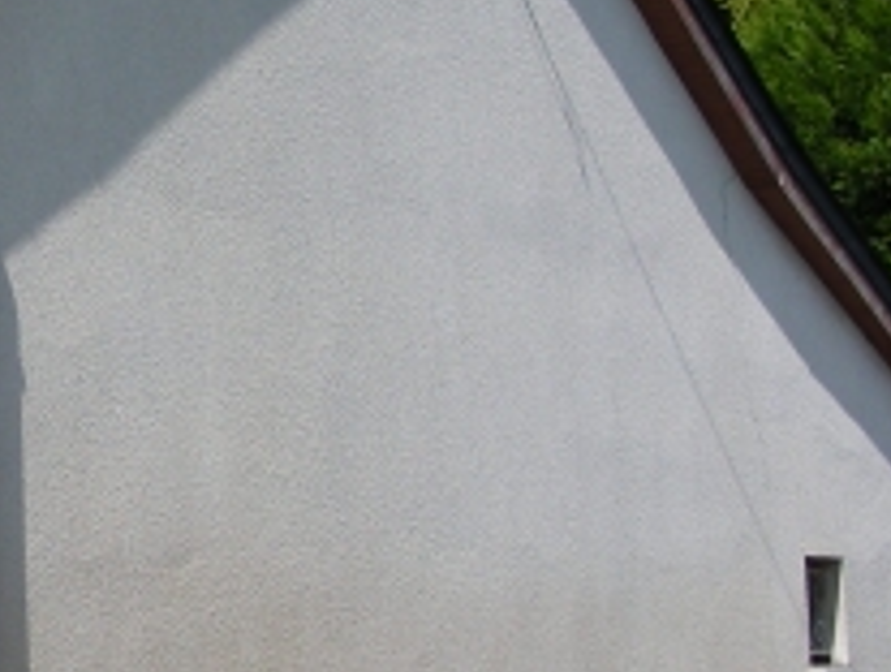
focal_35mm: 125
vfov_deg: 11.9
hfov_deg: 15.0
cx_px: -267
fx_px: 3223
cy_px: 310
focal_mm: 6.3
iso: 50
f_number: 4
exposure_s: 1/548
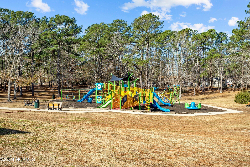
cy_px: 84
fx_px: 278
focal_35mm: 40
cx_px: 125
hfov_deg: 48.5
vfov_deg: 33.4
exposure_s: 1/250
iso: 100
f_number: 8
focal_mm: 40
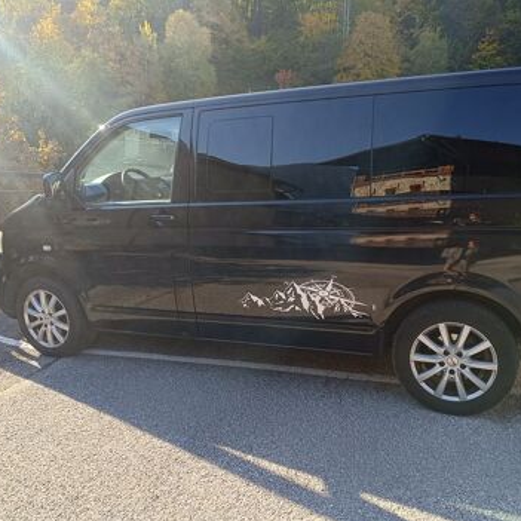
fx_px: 494
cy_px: 266
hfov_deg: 55.5
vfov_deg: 55.6
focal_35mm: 29
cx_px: 289
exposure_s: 1/176
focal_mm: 5.59
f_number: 1.88
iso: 50
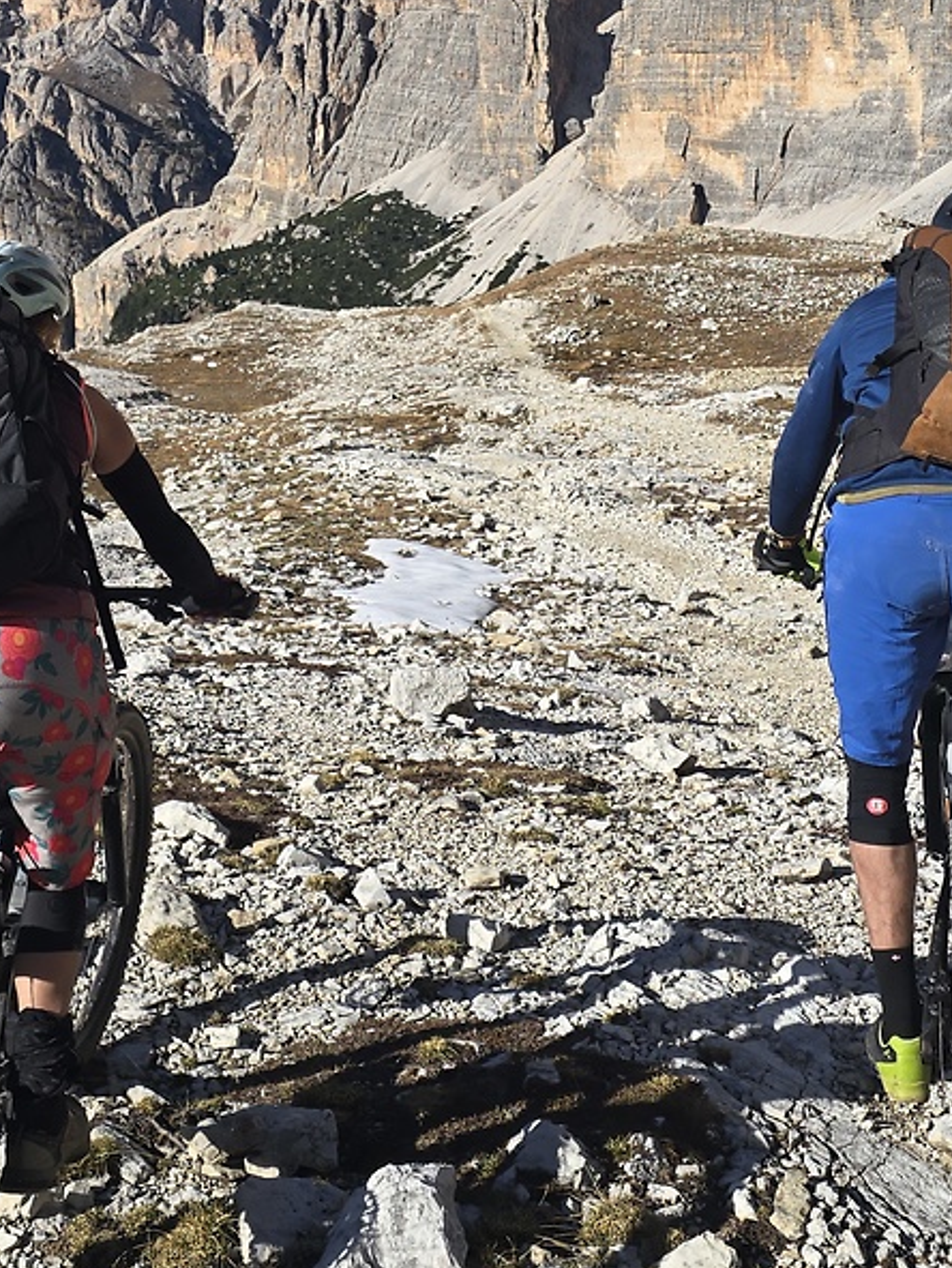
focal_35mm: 56
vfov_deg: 33.3
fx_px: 2051
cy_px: 242
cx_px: 345
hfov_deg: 26.0
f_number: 1.7
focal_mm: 6.3
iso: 12
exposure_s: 1/1102
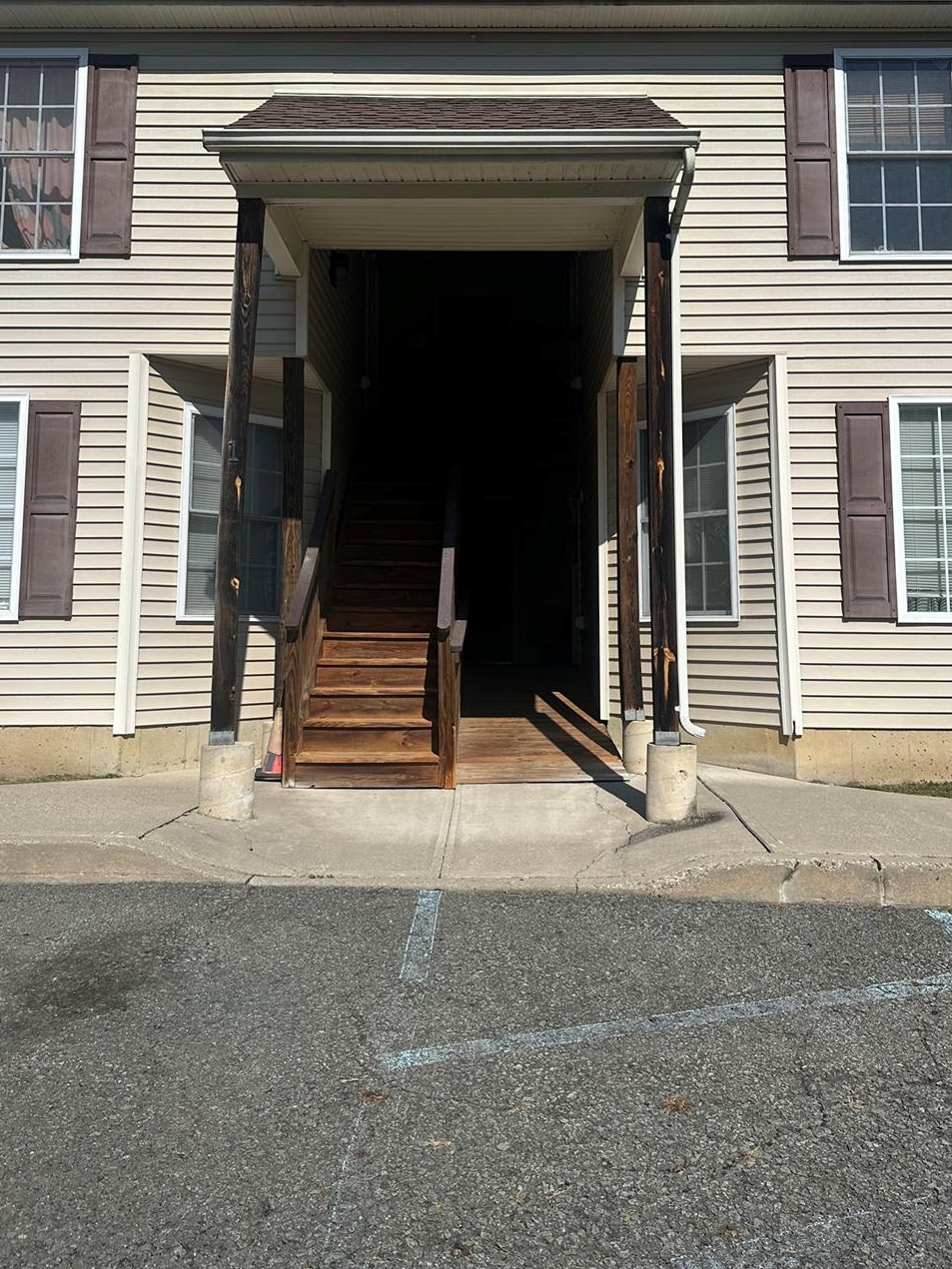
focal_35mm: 29
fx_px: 1064
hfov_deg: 48.2
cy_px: 517
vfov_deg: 61.2
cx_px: 491
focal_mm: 6.86
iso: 80
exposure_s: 1/7576
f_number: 1.78
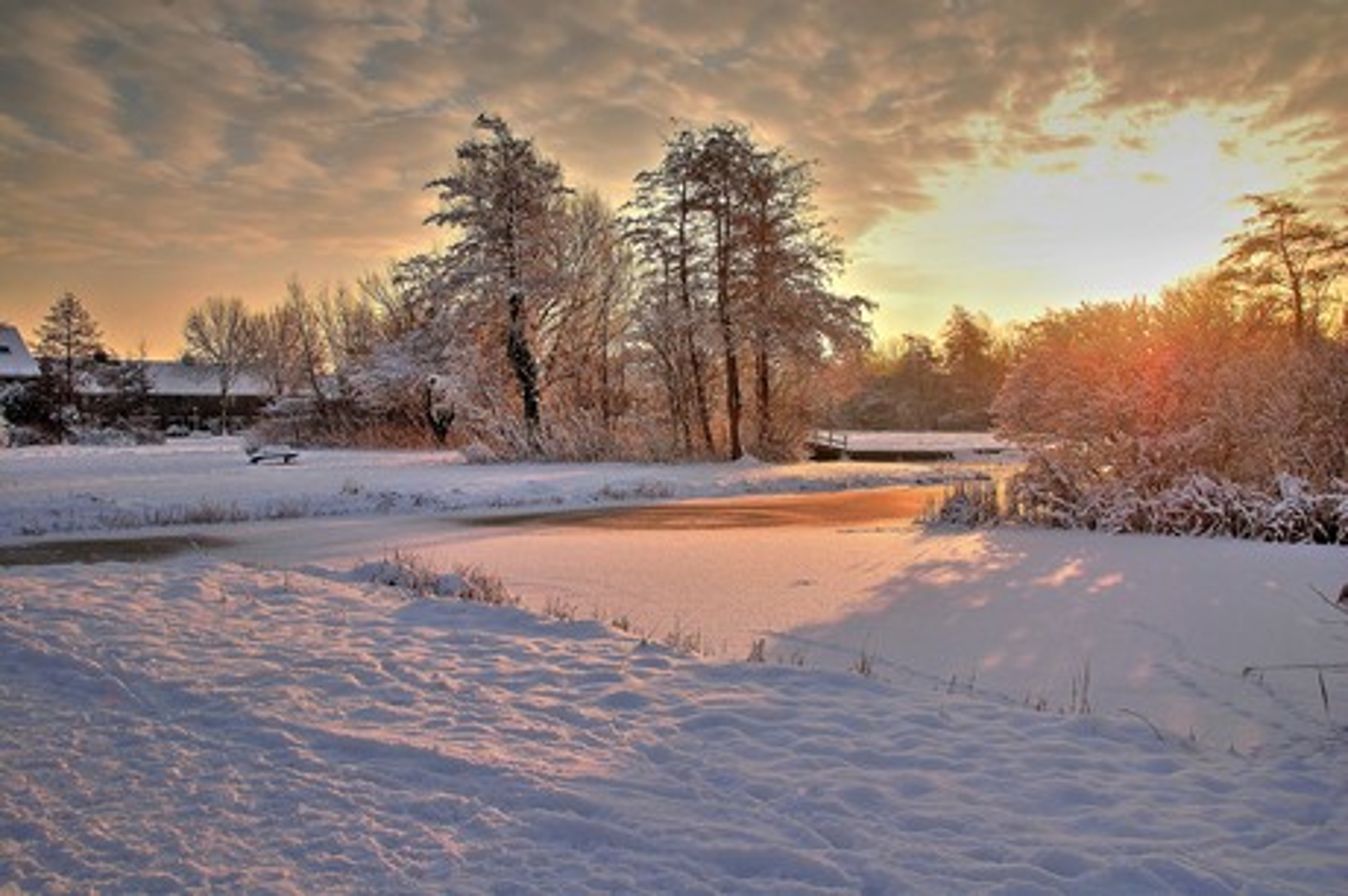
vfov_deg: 39.9
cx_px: 674
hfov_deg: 57.3
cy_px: 448
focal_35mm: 33
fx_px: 1235
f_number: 10
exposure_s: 1/320
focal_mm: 22
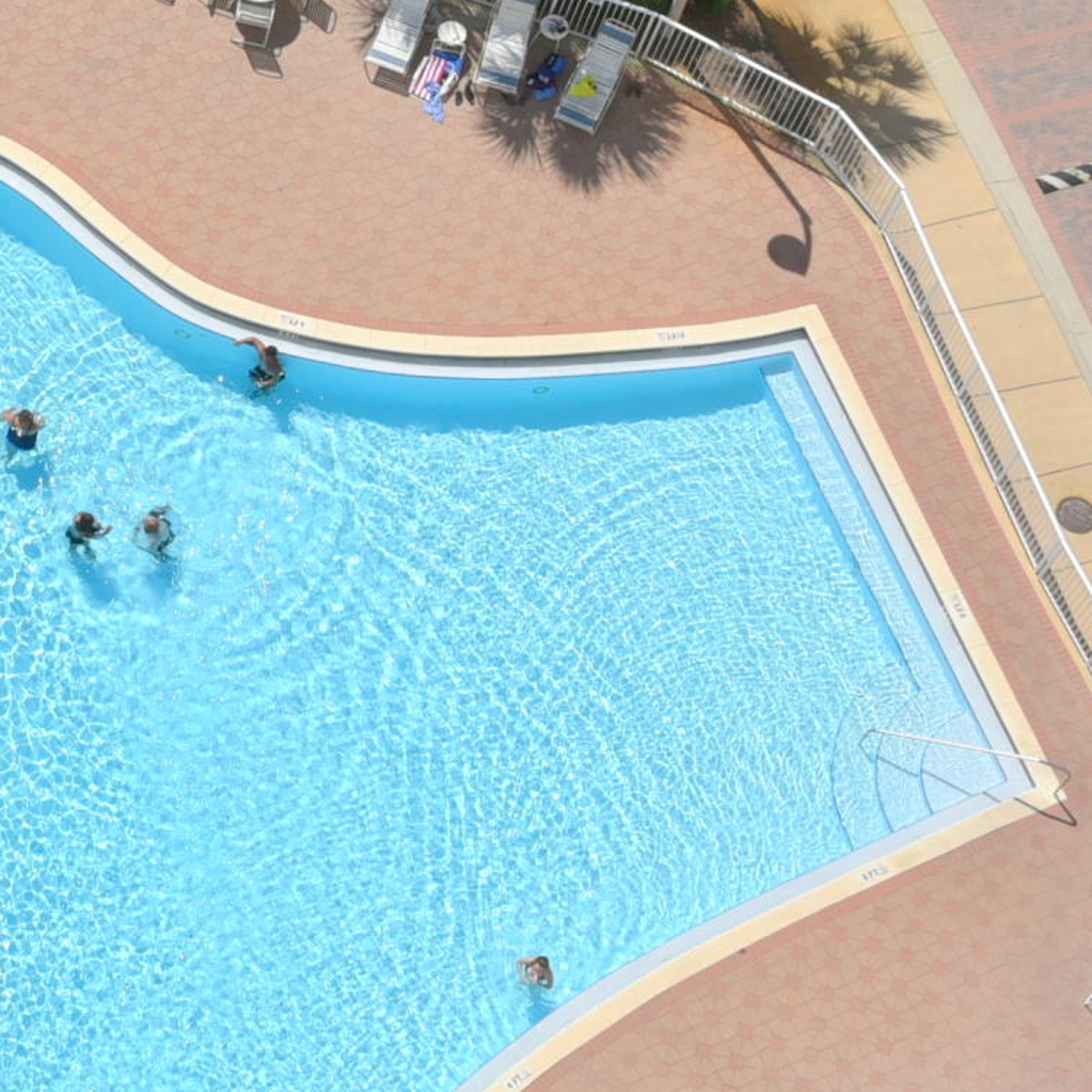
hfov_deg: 13.8
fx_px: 4247
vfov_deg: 14.6
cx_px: -521
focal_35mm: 119
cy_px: 202
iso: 200
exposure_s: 1/500
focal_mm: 35
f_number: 11
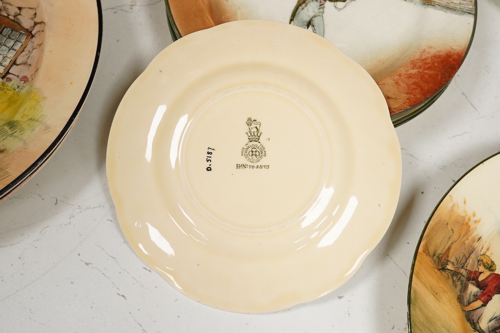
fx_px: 625
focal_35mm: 45
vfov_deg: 29.9
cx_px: 250
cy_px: 166
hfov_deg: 43.6
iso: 2500
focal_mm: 30
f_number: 10
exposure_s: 1/160
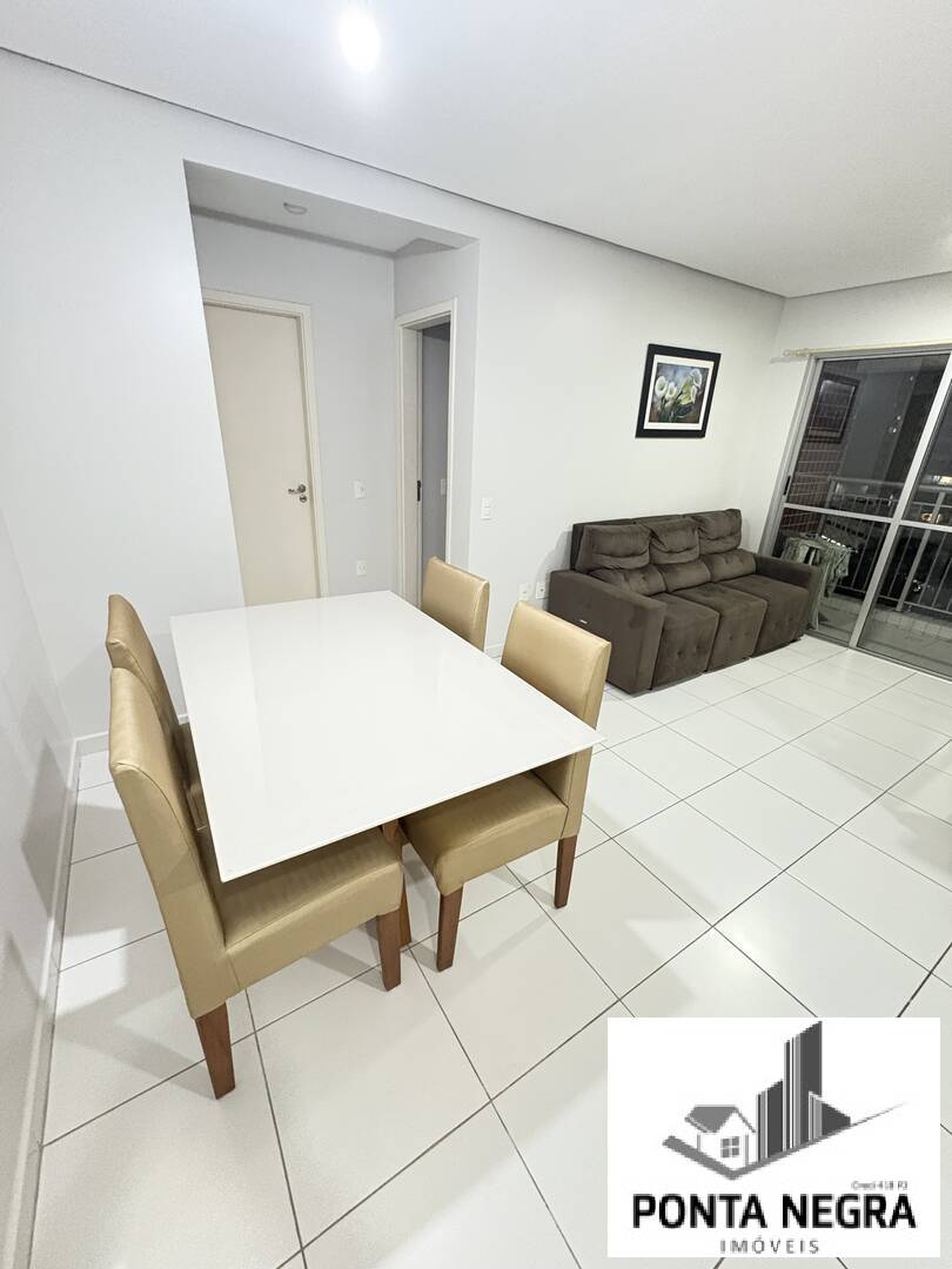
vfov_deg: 102.1
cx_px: 476
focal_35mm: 14
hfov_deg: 85.7
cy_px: 634
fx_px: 513
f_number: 2.2
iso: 1000
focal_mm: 2.22
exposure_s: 1/40
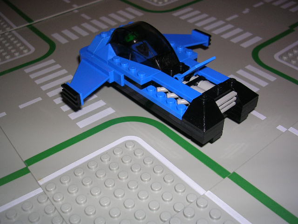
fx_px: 327
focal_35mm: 38
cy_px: 112
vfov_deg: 37.7
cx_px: 149
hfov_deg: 49.0
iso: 50
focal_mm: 5.8
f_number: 2.8
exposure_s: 1/60.1
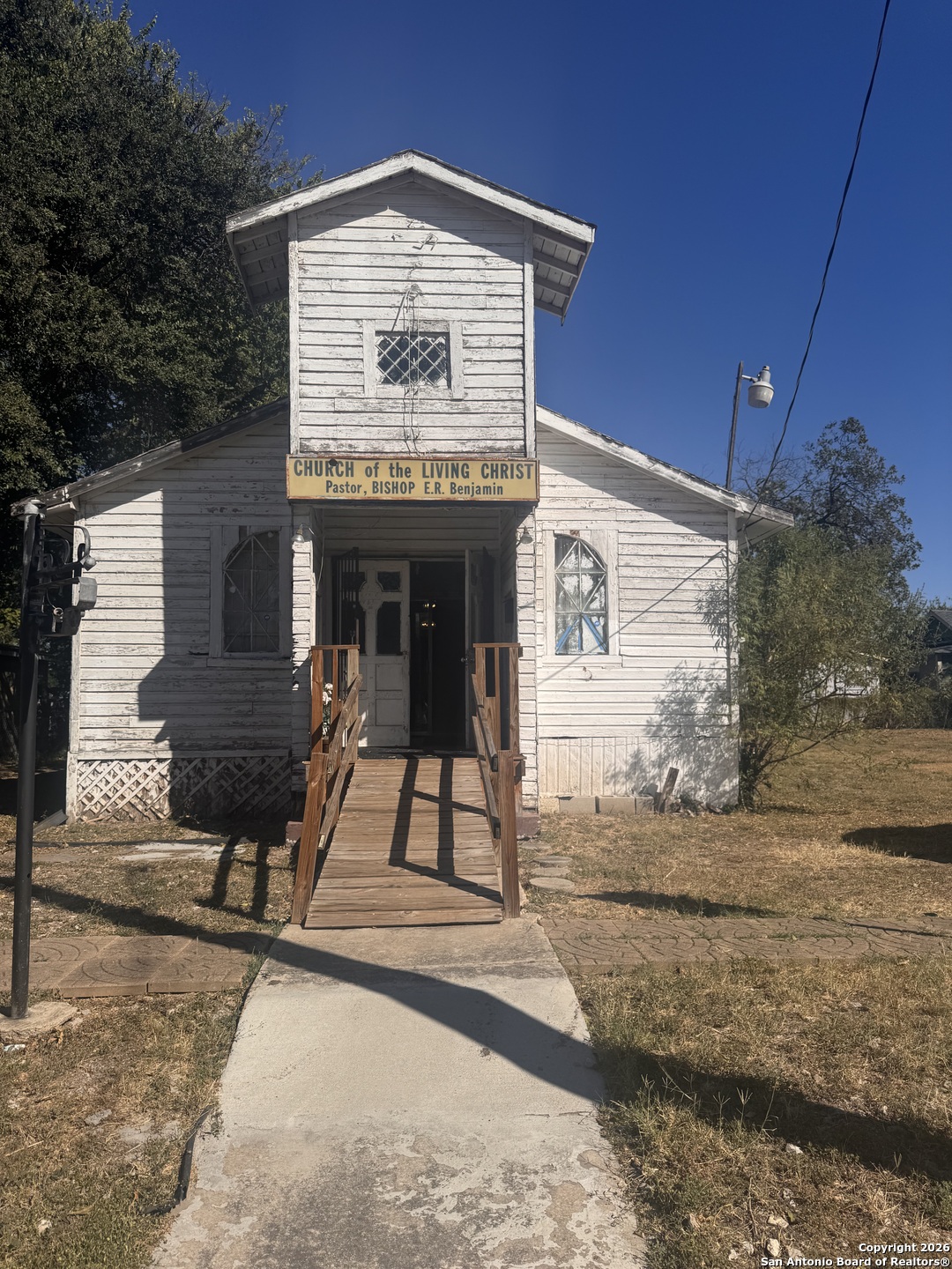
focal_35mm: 24
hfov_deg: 56.8
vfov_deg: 71.6
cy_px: 634
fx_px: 880
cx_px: 476
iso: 80
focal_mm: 6.76
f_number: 1.78
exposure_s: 1/9009
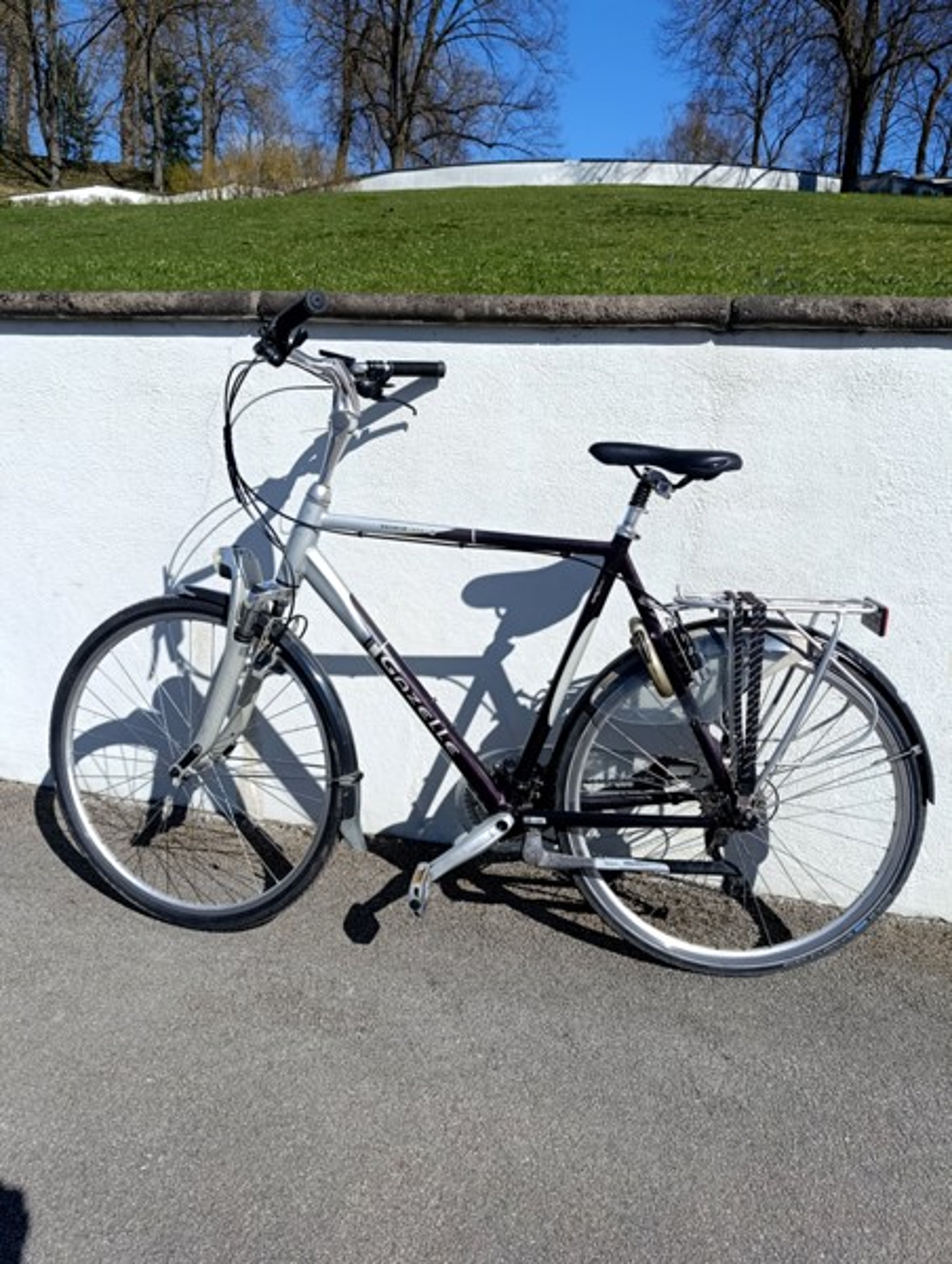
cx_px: 476
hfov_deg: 59.0
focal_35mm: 23
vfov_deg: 73.8
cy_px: 632
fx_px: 841
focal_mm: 6.11
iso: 51
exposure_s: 1/732
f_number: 1.65
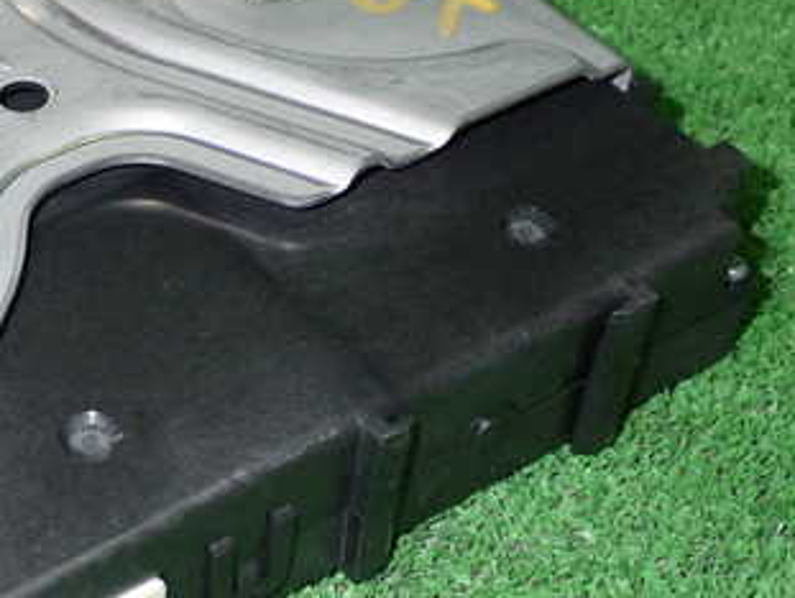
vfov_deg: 18.7
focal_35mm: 79
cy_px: 273
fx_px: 1816
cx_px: 133
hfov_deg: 24.2
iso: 800
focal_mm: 7.31
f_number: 8
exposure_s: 1/40
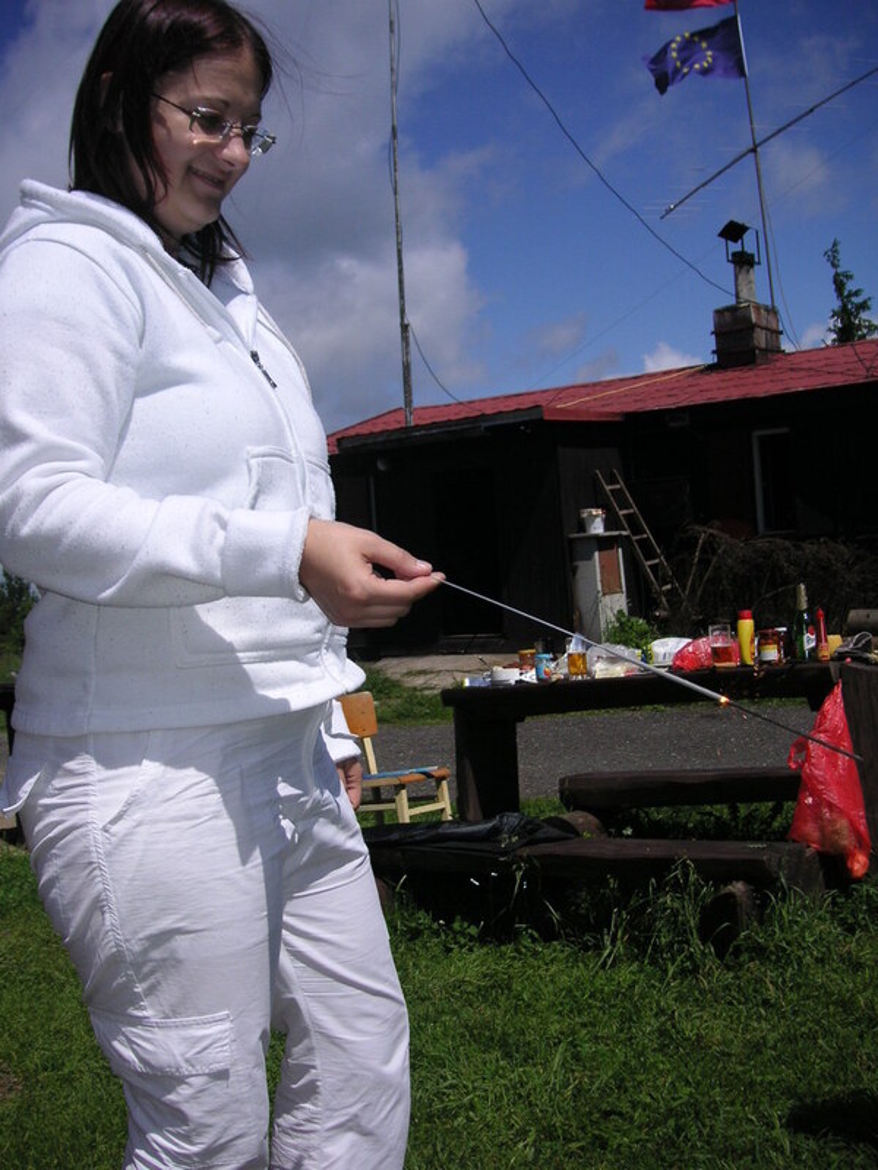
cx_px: 439
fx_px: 1251
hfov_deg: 38.7
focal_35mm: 37
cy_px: 585
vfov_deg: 50.1
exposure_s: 1/350
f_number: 6.7
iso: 50
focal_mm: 6.1
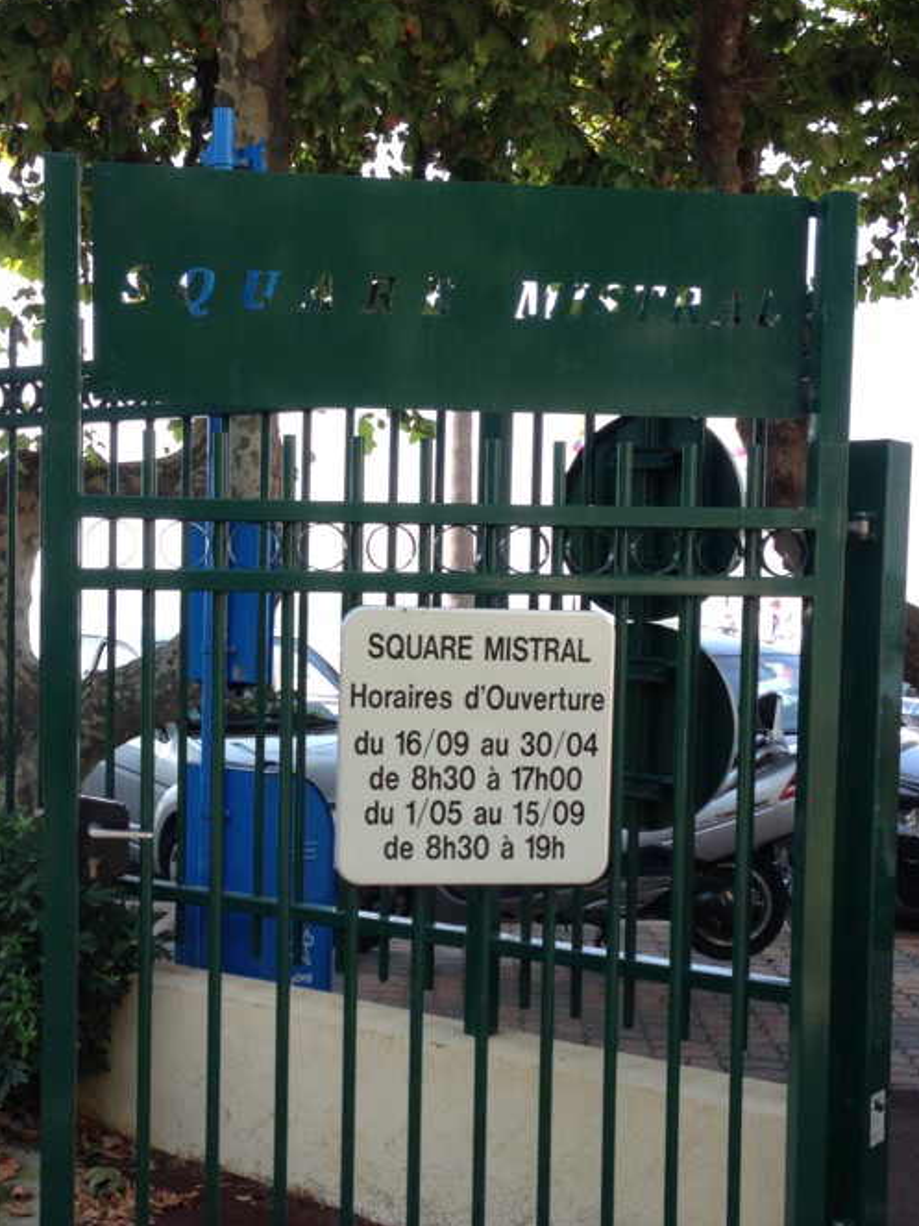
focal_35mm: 51
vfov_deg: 37.4
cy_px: 699
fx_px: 1806
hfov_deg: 28.5
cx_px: 407
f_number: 2.4
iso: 50
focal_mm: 4.13
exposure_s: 1/218
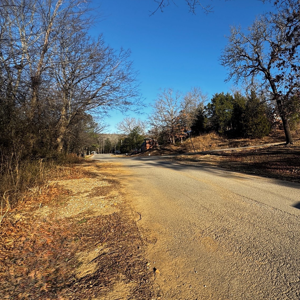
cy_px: 141
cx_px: 223
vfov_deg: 72.1
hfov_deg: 67.8
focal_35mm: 21
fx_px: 206
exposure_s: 1/1063
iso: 50
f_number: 2.2
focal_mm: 2.22
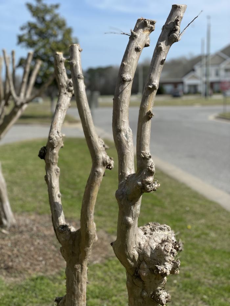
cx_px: 115
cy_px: 153
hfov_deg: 28.0
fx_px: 461
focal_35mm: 52
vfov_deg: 36.8
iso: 32
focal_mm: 6
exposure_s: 1/3425
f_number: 2
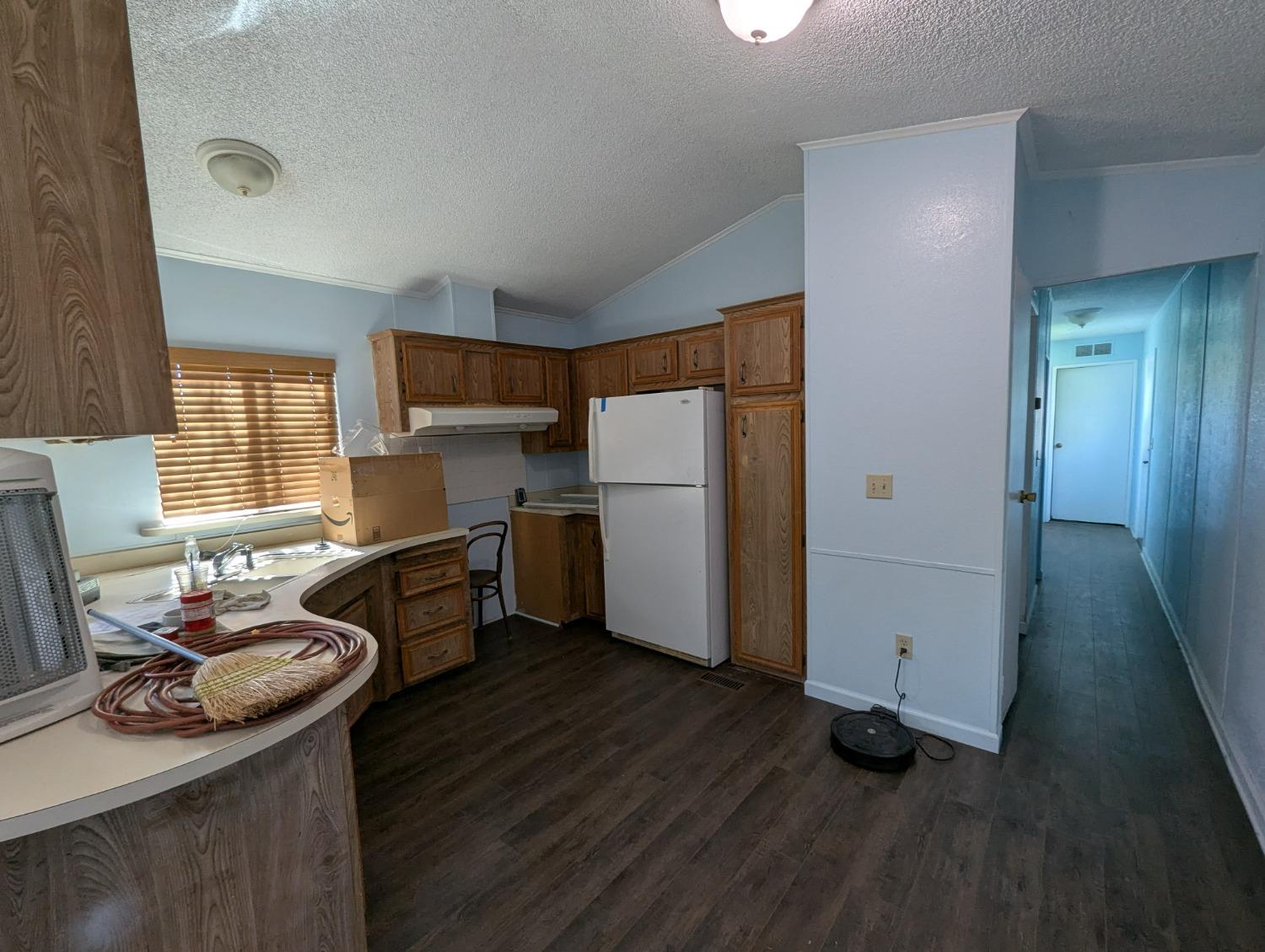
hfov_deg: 106.1
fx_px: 476
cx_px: 632
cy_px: 476
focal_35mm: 13
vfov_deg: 90.0
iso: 69
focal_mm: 1.95
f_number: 2.2
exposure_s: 1/25
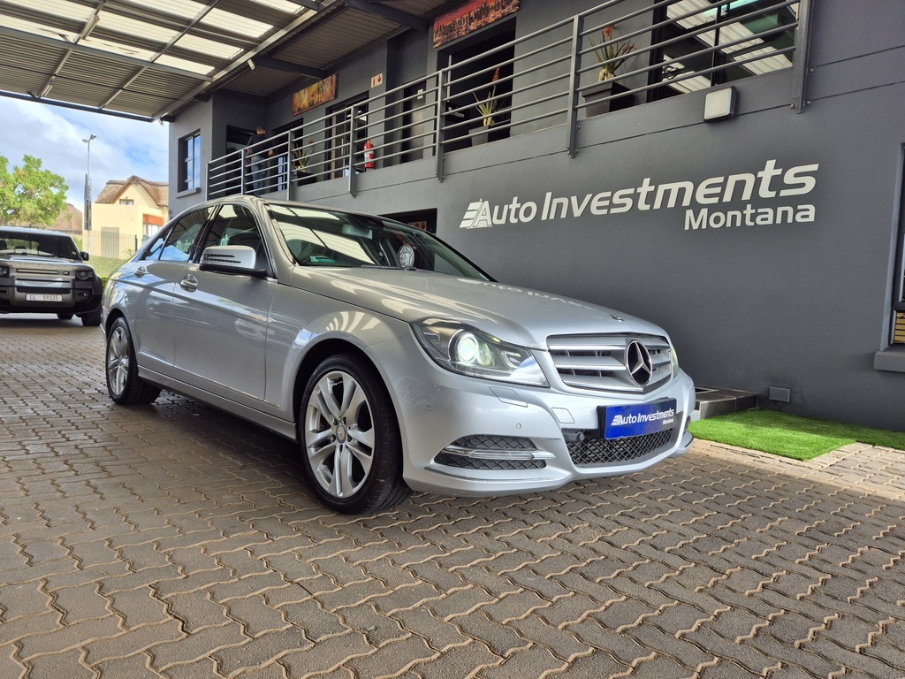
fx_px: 601
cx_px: 452
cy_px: 340
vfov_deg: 58.9
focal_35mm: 23
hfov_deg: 73.9
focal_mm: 5.4
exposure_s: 1/564
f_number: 1.8
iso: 25
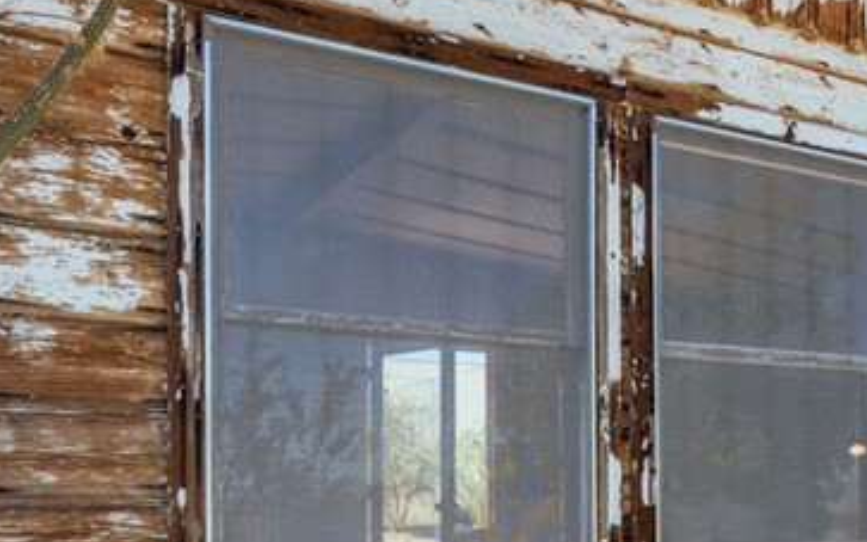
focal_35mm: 46
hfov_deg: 42.0
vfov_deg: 27.1
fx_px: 1087
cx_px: 664
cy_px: 479
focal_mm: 16
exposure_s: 1/200
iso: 400
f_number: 11
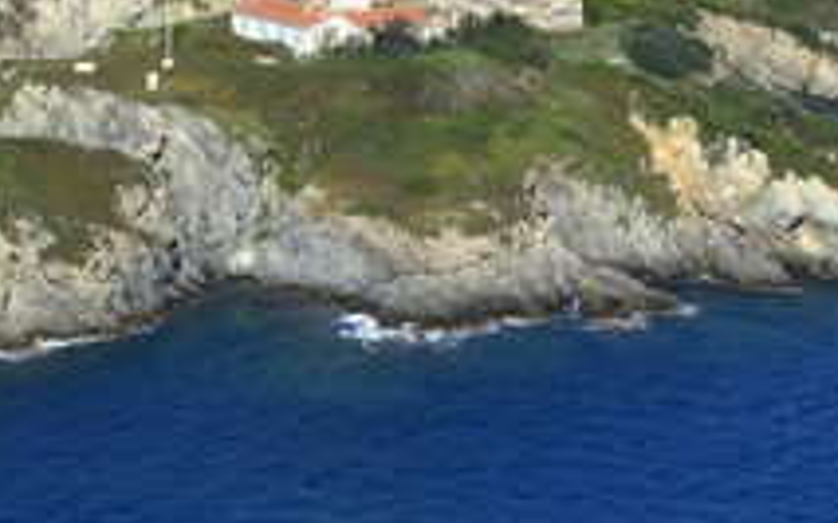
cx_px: 118
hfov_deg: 6.5
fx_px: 7329
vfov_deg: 4.1
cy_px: 12
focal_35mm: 321
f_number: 11
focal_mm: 160
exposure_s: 1/1600
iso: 800
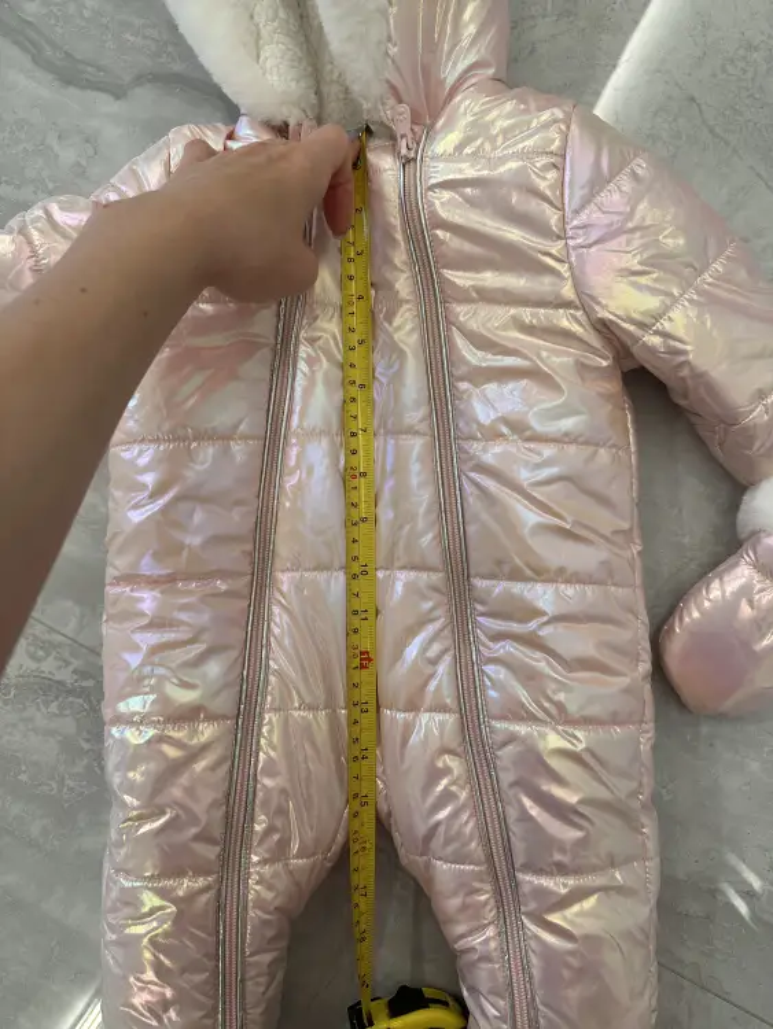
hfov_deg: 56.8
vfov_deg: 71.6
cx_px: 386
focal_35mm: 24
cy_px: 514
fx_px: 714
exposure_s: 1/50
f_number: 1.78
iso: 125
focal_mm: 6.86
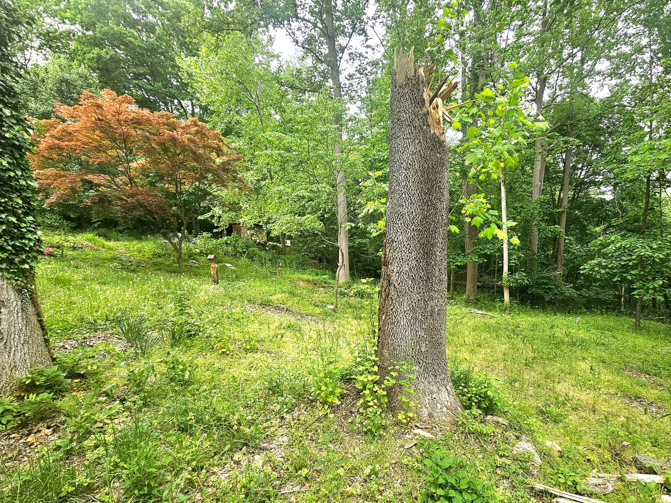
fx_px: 291
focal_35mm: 15
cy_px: 284
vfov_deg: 81.3
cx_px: 374
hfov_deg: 97.7
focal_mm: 2.2
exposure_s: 1/278
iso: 50
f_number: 2.2
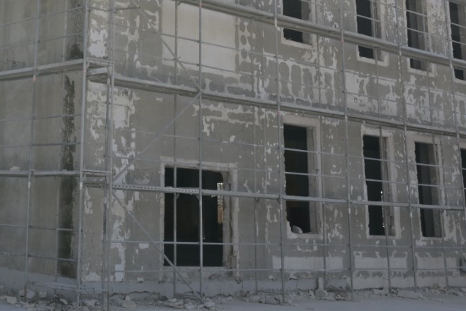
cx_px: 109
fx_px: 790
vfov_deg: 20.8
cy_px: -61
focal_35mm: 61
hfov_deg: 32.2
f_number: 13
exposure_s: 1/200
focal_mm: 24
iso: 200
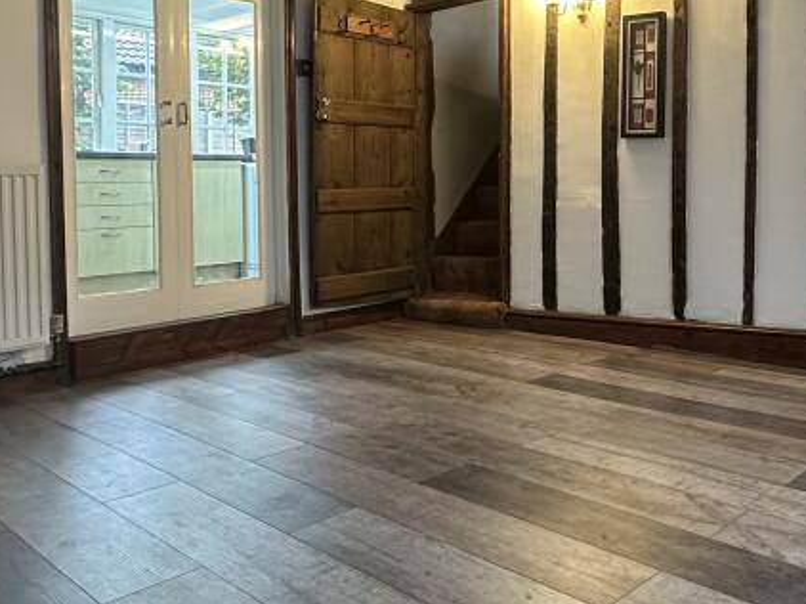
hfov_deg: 50.9
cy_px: 182
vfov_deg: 41.0
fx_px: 791
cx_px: 636
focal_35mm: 34
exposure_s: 1/50
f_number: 2.2
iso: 250
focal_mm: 2.22
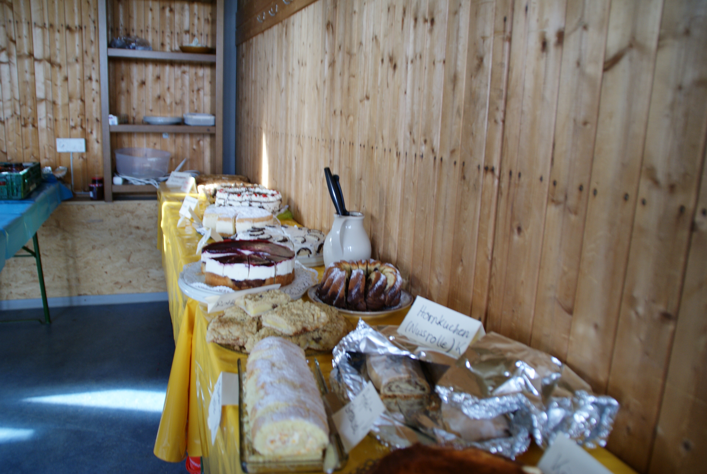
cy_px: 237
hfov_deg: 67.3
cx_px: 354
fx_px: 531
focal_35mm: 27
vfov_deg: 48.0
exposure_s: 1/30
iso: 200
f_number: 3.5
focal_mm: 18
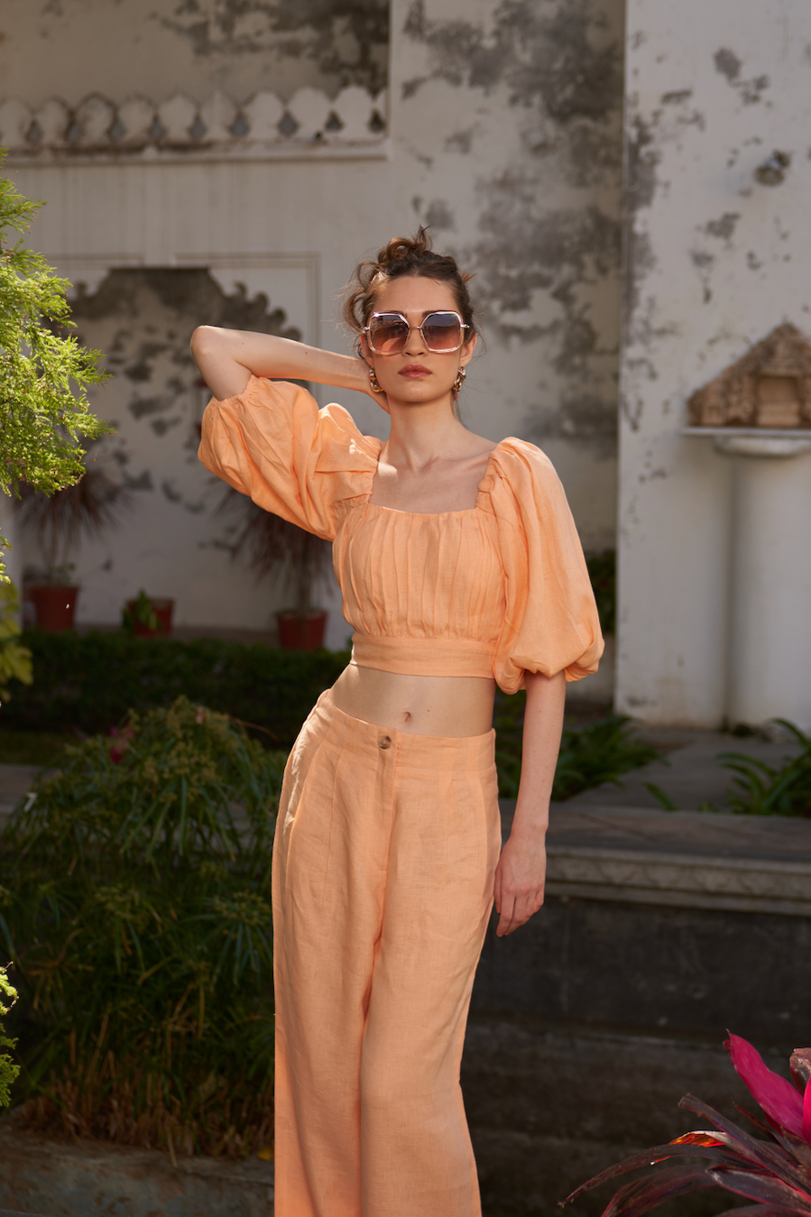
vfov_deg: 28.1
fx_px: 2433
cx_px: 406
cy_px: 608
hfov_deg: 18.9
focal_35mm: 72
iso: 50
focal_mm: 48
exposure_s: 1/400
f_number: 2.8
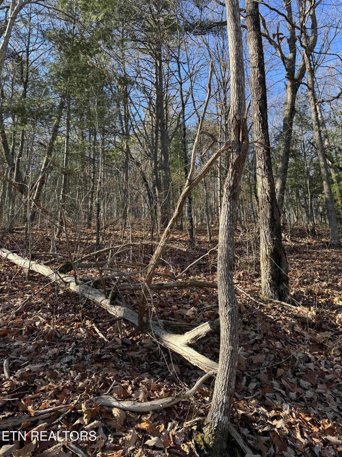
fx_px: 316
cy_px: 228
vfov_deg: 71.6
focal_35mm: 24
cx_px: 171
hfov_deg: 56.8
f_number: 1.78
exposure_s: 1/535
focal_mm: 6.86
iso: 80
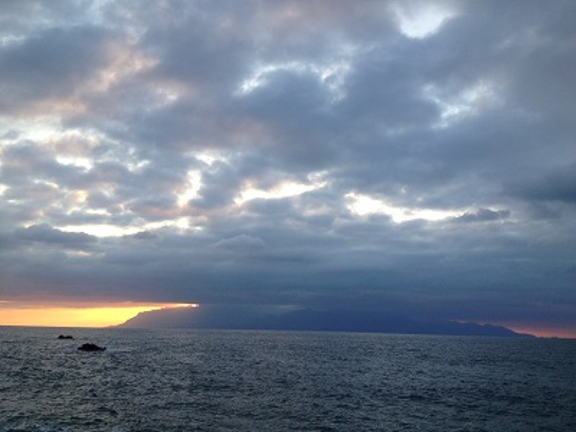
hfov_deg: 52.6
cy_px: 216
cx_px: 288
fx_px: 582
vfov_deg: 40.7
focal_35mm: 35
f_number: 2.4
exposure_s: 1/200
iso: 50
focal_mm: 4.28
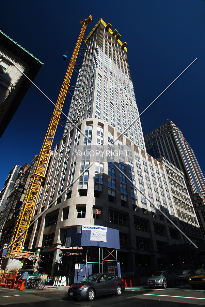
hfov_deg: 67.5
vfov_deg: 89.9
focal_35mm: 18
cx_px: 102
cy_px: 154
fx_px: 153
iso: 100
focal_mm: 12
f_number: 7.1
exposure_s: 1/200
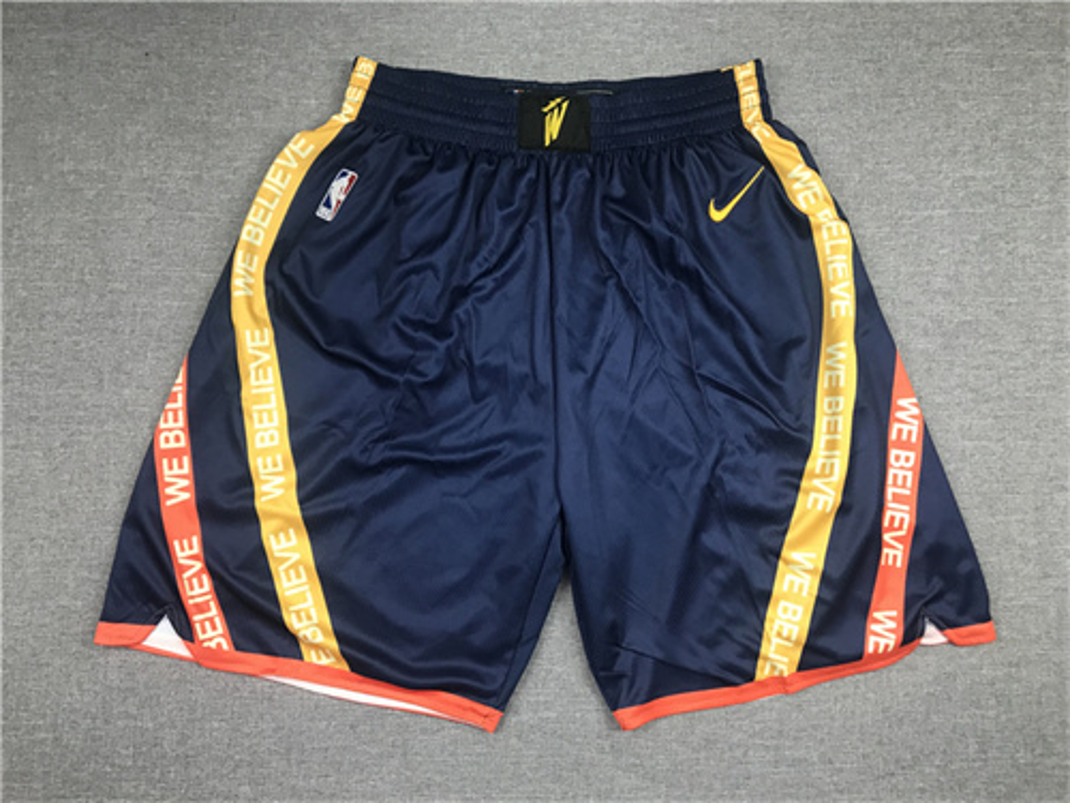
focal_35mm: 28
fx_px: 865
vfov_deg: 49.7
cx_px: 535
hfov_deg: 63.4
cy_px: 402
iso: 32
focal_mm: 3.99
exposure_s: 1/33
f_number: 1.8
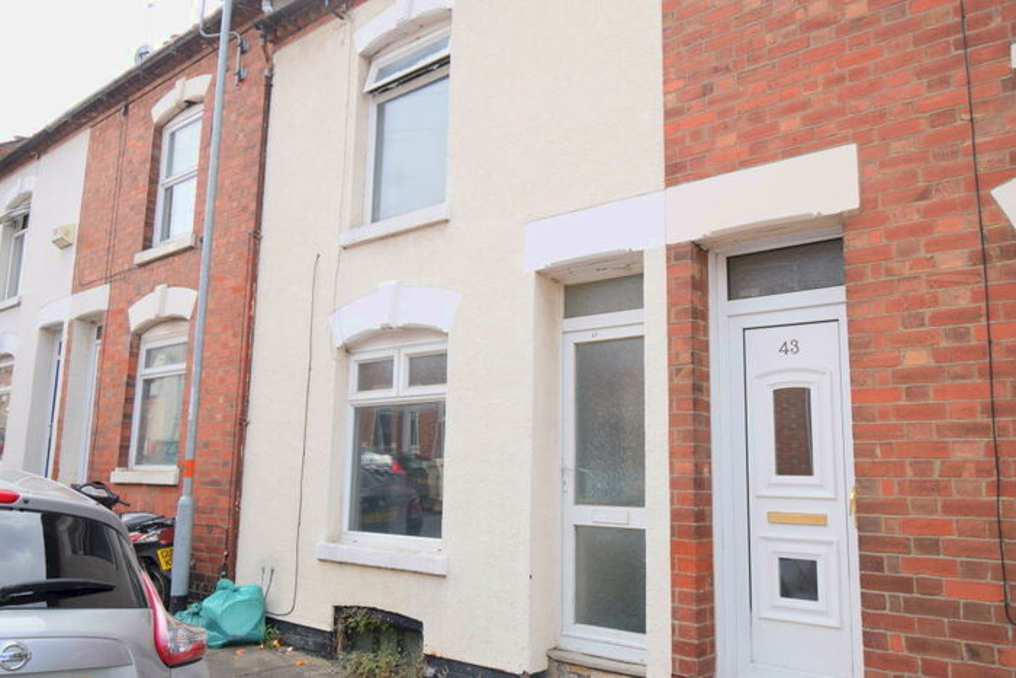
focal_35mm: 30
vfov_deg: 43.6
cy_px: 339
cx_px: 508
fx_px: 847
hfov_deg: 61.9
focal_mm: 20
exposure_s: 1/250
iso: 400
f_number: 8
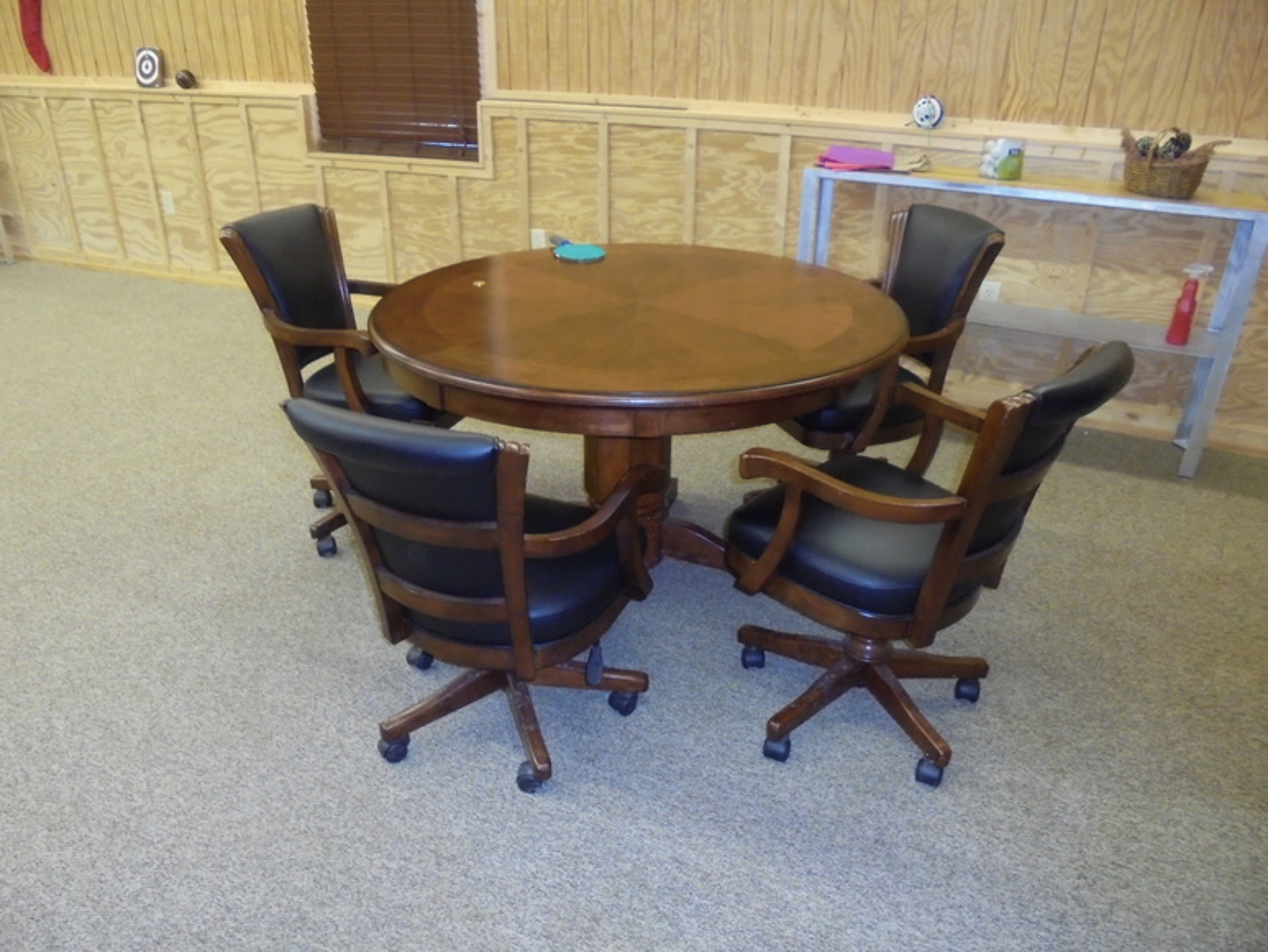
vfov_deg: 53.1
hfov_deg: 67.3
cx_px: 634
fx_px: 953
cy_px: 476
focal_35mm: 26
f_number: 3.5
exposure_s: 1/30
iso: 500
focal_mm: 4.6
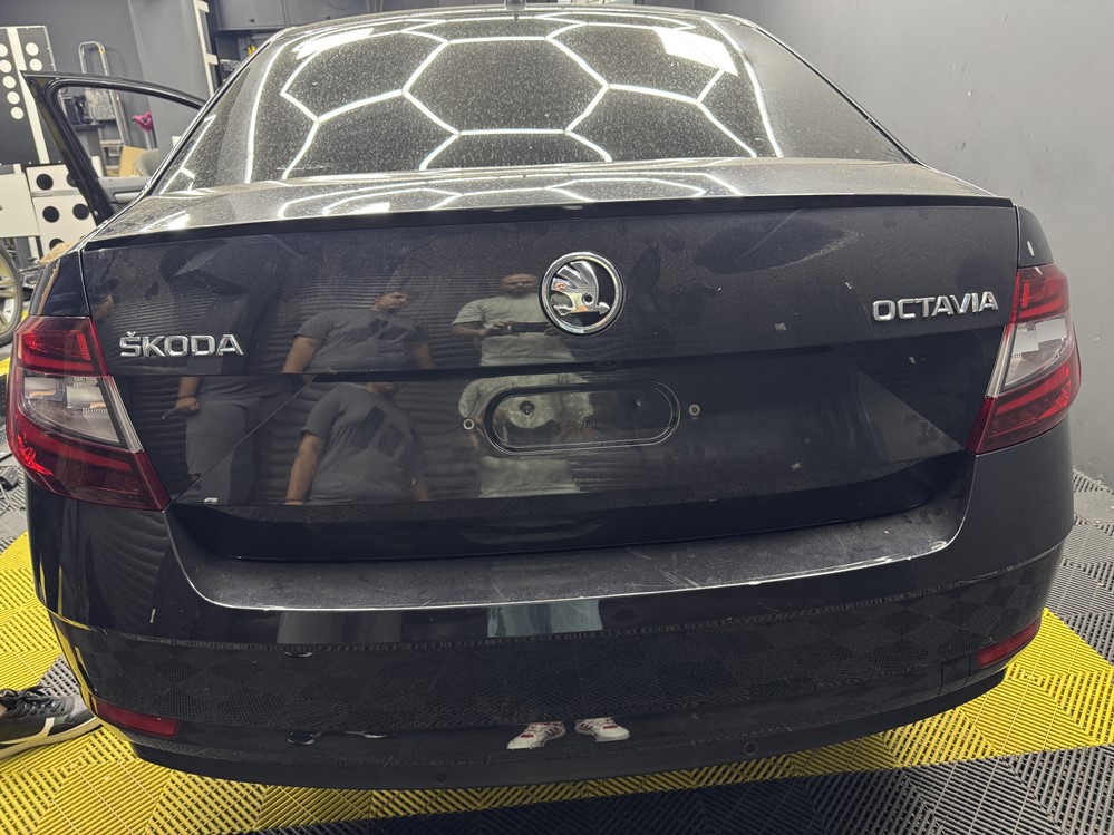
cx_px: 557
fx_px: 772
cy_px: 418
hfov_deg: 71.6
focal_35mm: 24
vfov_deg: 56.8
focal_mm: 6.76
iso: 250
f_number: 1.78
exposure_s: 1/50
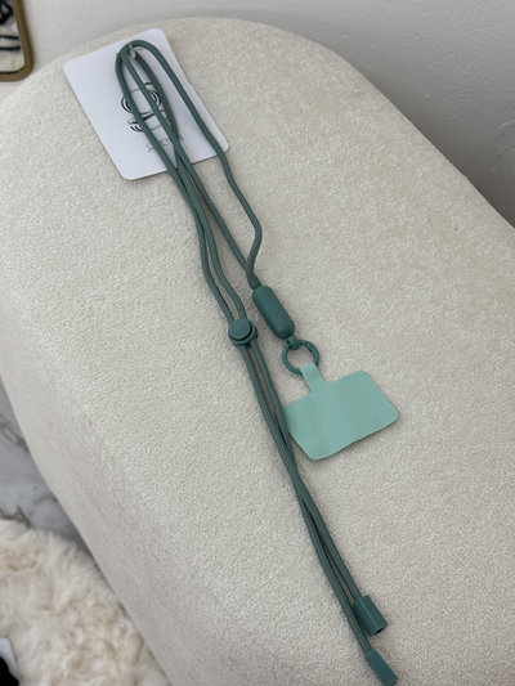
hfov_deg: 30.3
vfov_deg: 39.6
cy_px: 343
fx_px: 952
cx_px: 258
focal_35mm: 48
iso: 64
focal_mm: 6.76
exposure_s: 1/50
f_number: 1.78
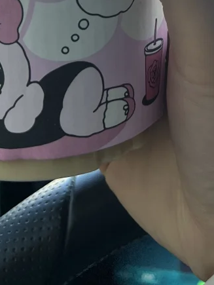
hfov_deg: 17.0
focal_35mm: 86
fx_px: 708
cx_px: 177
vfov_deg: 18.9
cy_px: -186
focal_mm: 5.7
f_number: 1.5
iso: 80
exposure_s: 1/120
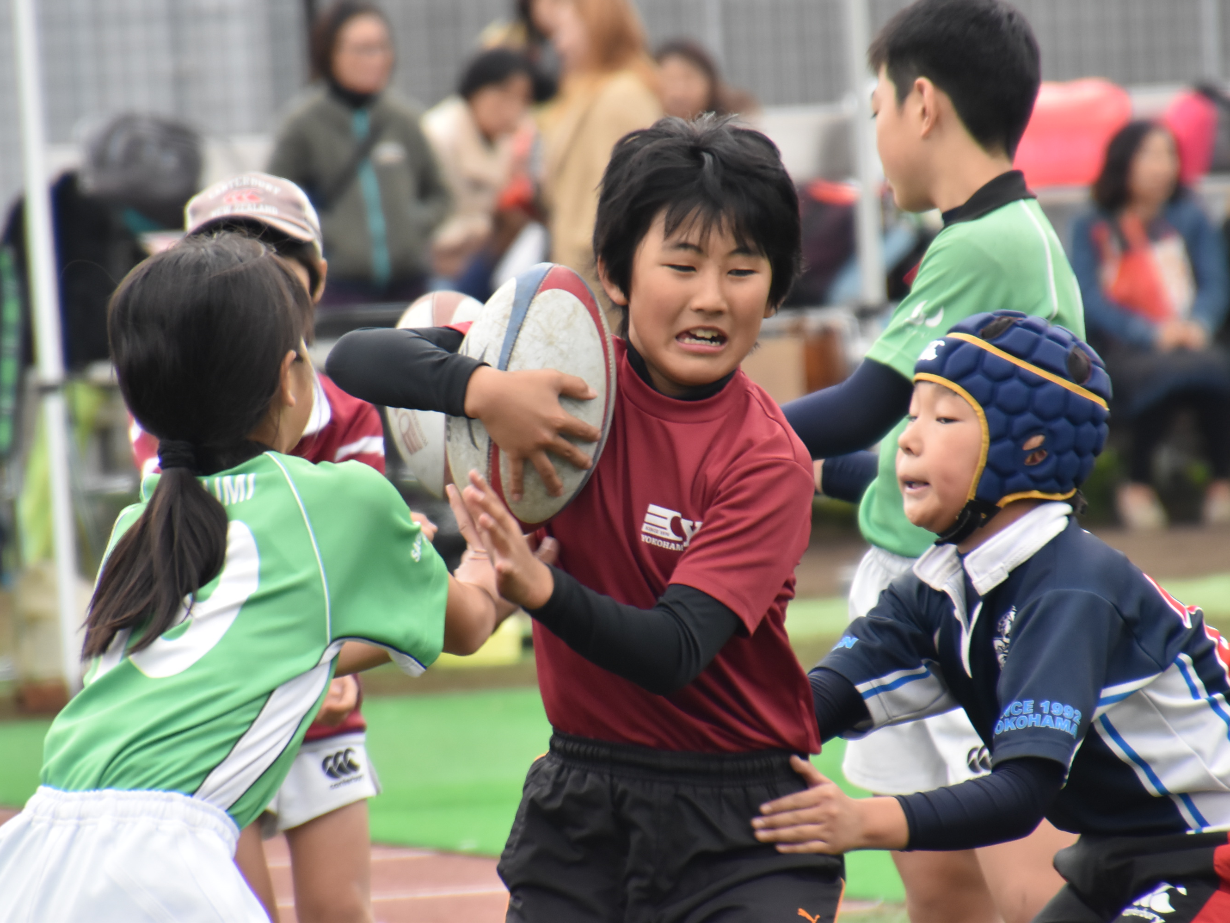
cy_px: 461
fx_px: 19614
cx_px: 550
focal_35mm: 552
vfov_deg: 2.7
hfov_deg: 3.6
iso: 1250
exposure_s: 1/500
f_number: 9
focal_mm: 340
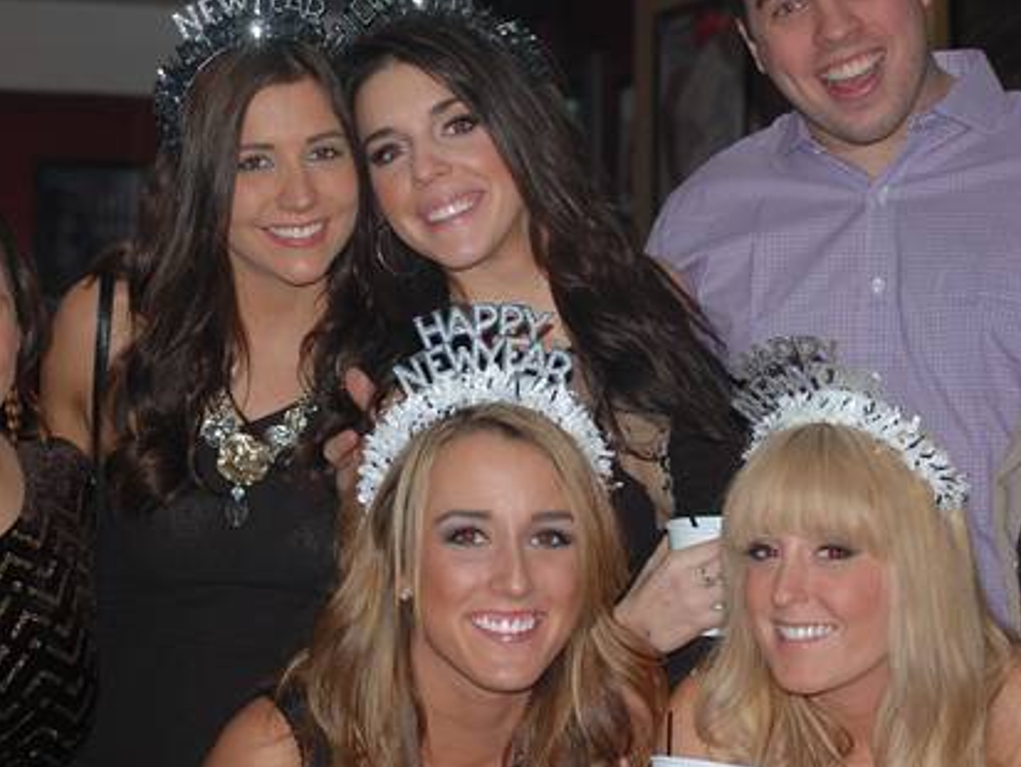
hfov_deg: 18.6
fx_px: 3117
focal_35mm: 106
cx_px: 519
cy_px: 329
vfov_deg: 14.0
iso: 400
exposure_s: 1/60
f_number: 4
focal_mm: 55
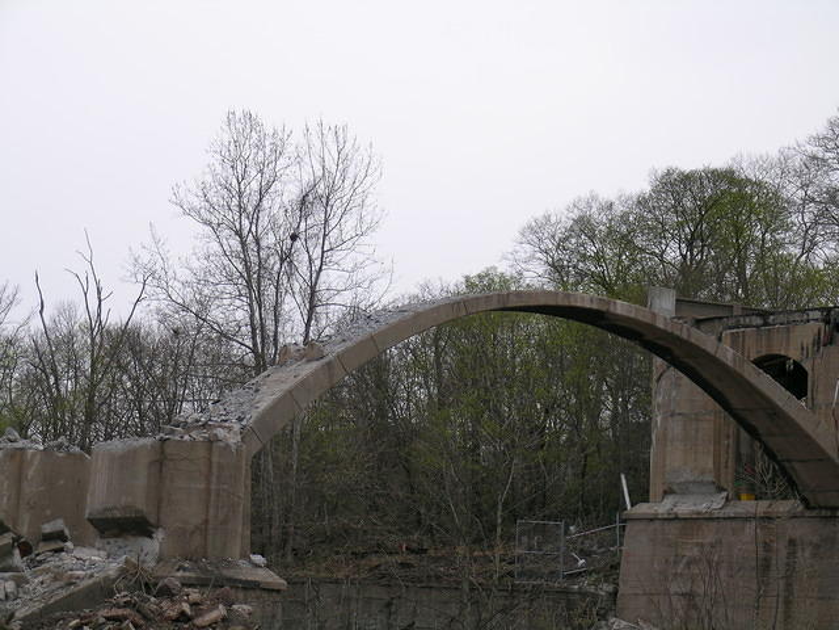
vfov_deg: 14.5
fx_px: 2472
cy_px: 315
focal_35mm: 102
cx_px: 420
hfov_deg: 19.3
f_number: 4.4
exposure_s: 1/57.4
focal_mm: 21.1
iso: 50
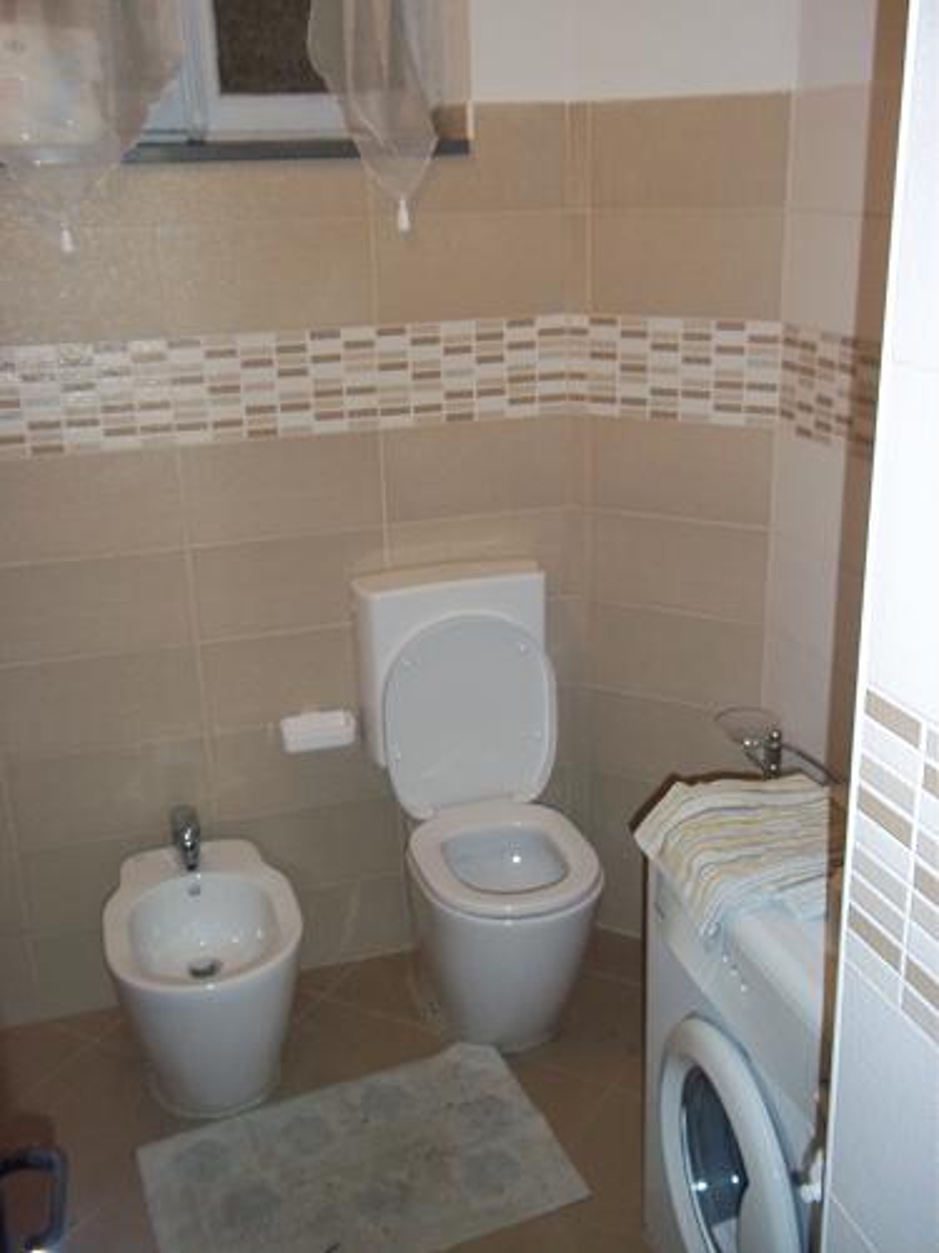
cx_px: 470
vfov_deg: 51.4
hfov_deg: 39.7
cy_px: 626
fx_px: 1302
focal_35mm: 36
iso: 160
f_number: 3.1
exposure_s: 1/30
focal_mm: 6.5
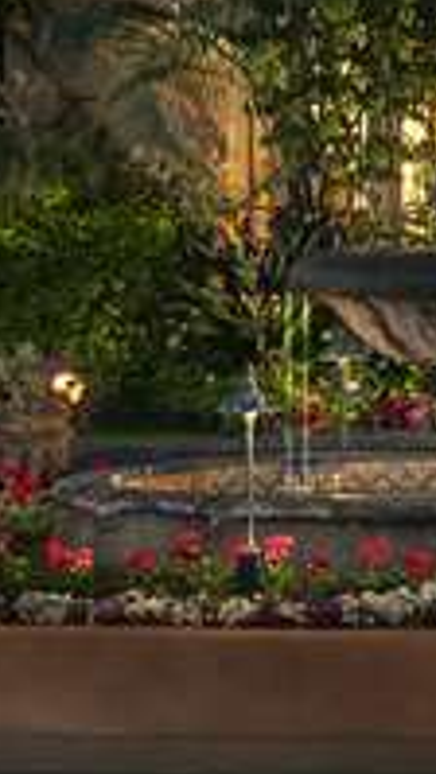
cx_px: 1337
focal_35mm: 215
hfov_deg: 5.3
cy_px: -379
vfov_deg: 9.7
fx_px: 4417
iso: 200
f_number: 11
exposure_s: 8
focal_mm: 40
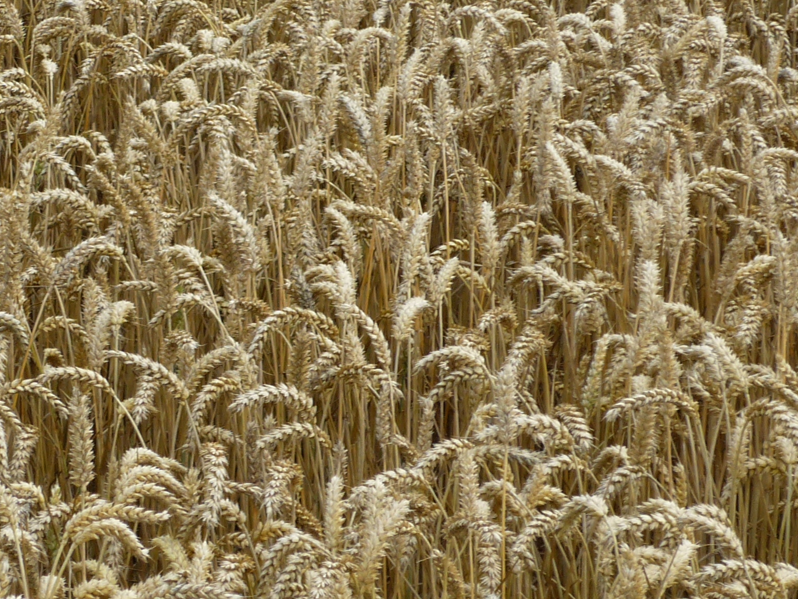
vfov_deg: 8.5
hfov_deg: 11.3
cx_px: 193
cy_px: 156
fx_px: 4012
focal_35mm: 174
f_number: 4.4
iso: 100
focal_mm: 13.6
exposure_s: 1/250
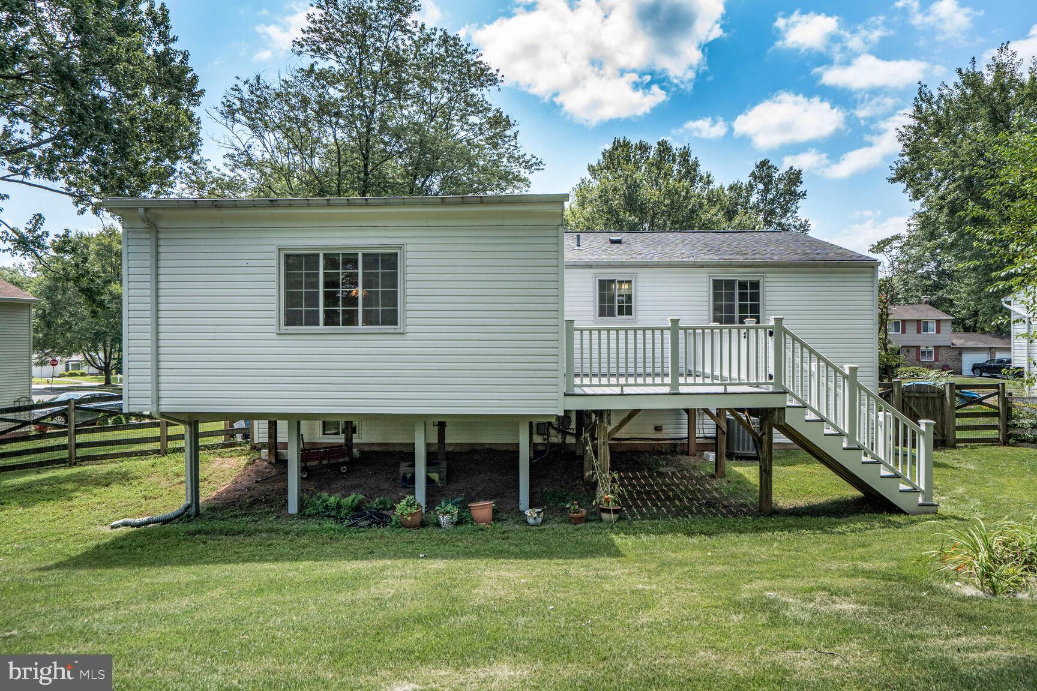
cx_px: 518
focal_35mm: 20
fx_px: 576
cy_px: 346
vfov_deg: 61.9
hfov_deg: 84.0
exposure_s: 1/800
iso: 800
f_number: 8
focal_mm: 20
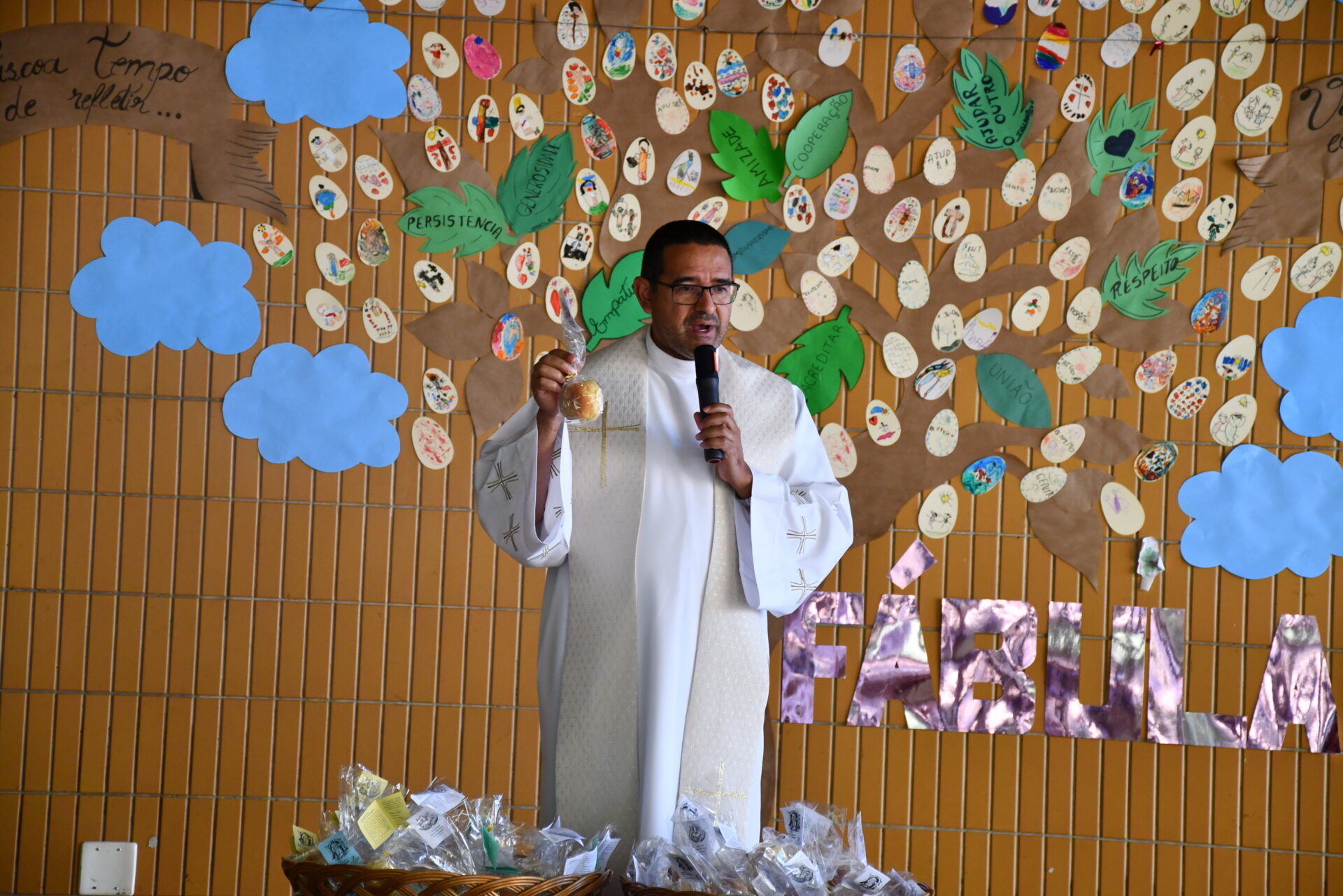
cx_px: 672
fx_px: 4476
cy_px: 448
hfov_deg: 17.1
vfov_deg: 11.4
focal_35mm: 120
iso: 1100
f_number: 5.3
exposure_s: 1/250
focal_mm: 80
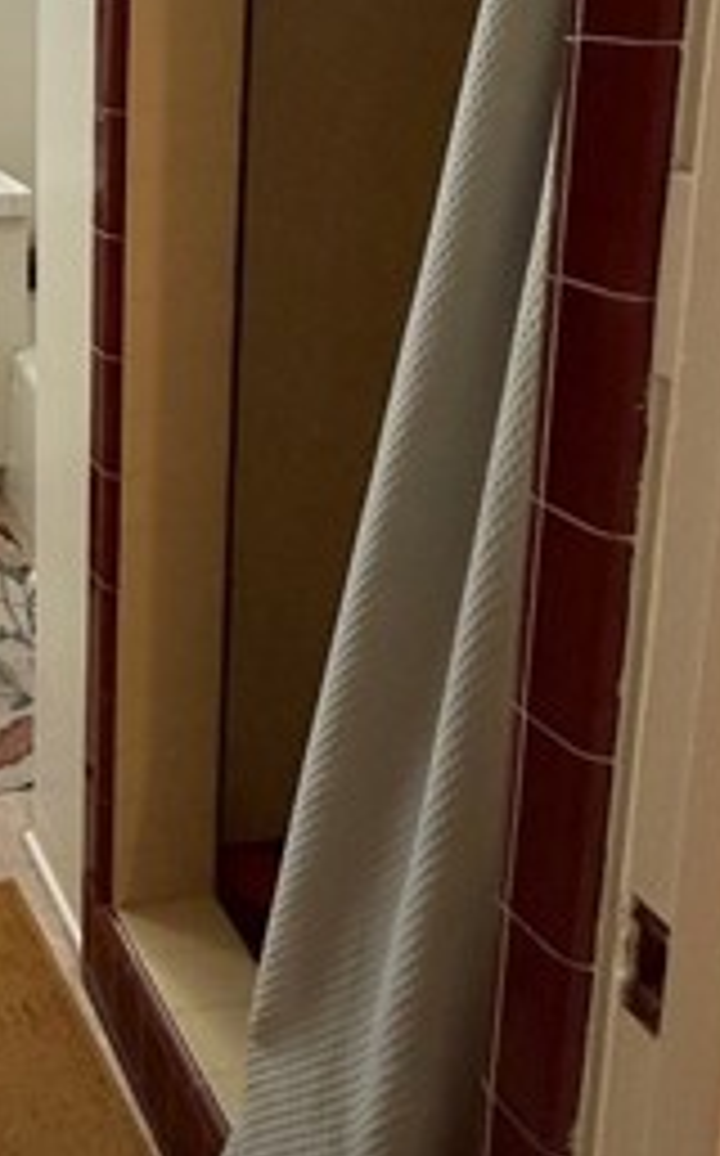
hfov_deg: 27.6
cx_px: -256
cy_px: 121
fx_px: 1165
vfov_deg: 47.6
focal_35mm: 37
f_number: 2.2
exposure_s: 1/120
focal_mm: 2.22
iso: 400
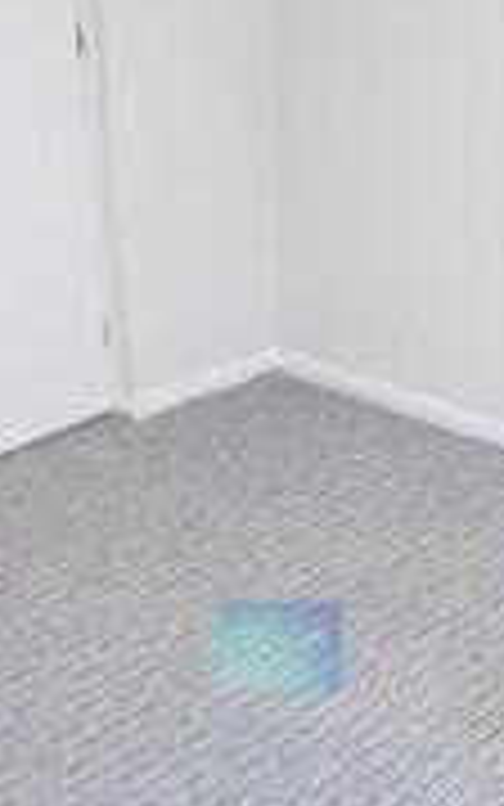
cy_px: 646
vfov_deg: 35.1
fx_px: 1230
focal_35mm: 56
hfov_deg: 23.1
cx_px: 281
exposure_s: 1/60
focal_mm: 10
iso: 2800
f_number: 3.5
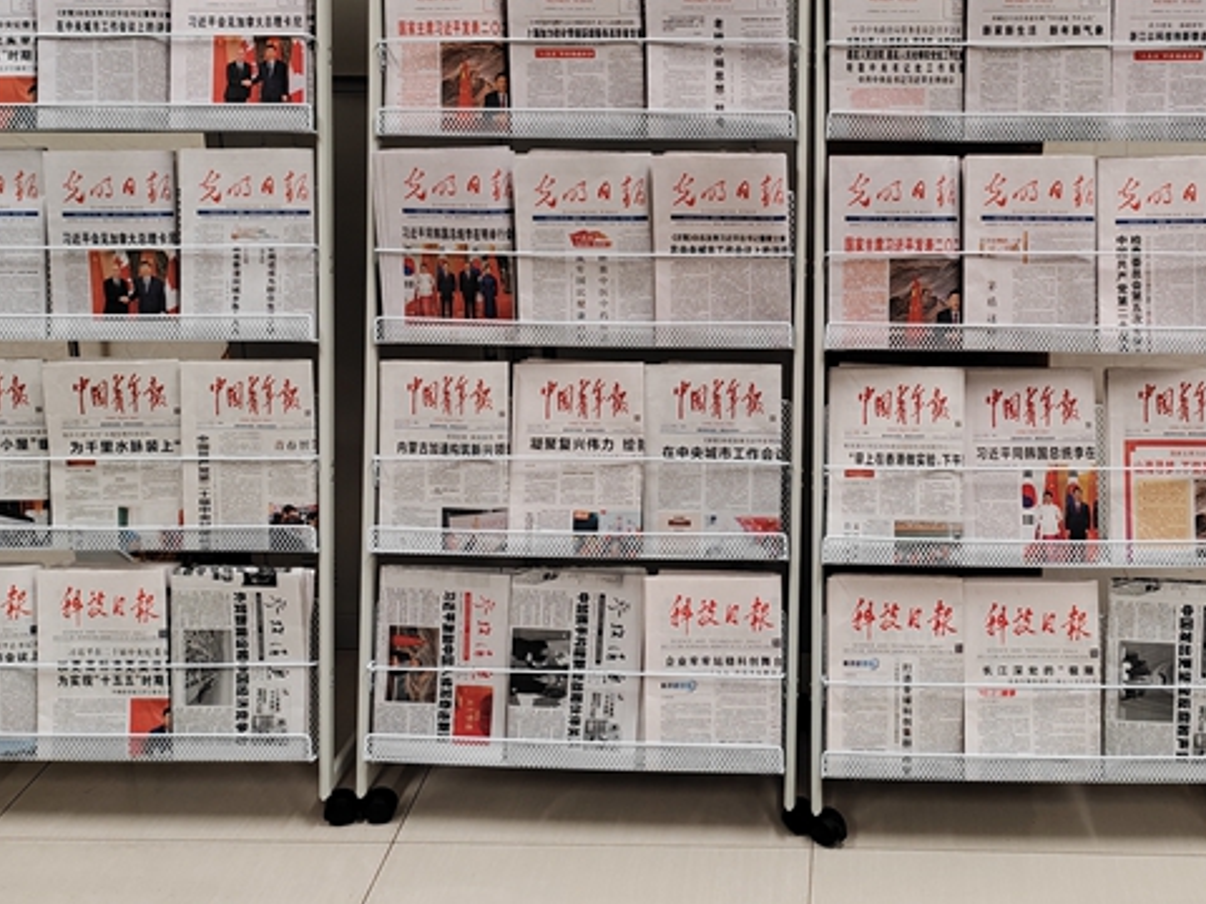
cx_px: 827
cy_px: 289
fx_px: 1568
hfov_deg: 41.4
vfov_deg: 31.9
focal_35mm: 45
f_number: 1.8
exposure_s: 1/100
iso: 1000
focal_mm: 6.14
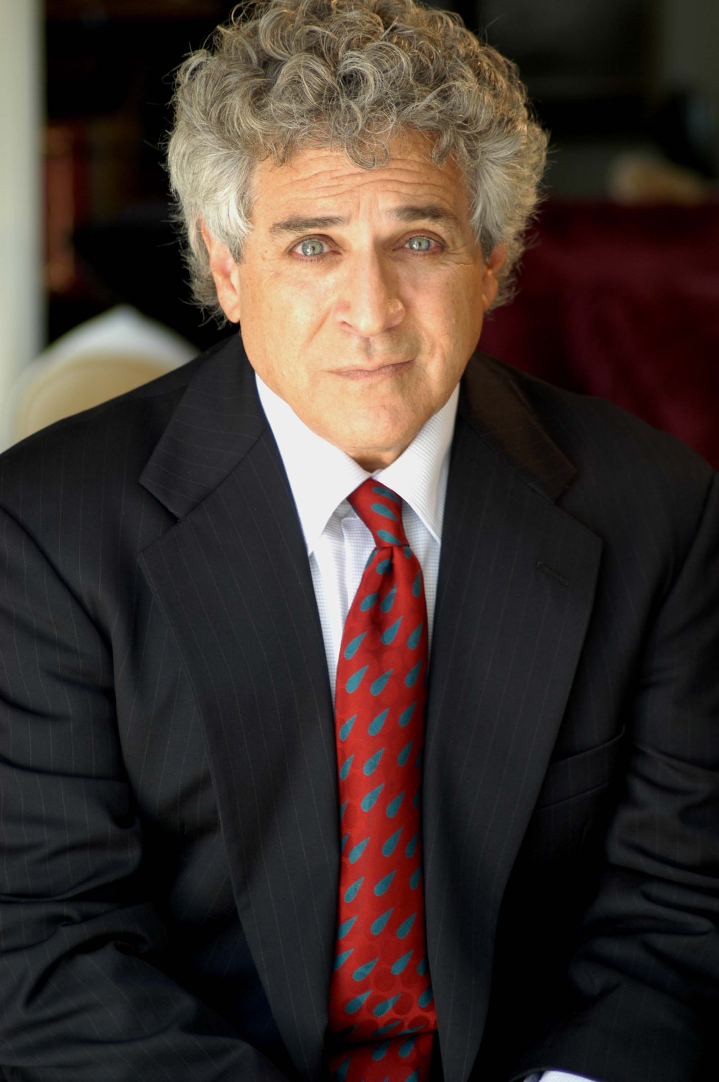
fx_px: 5492
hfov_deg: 7.5
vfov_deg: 11.2
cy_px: 541
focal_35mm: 183
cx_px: 360
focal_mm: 122
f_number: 4.2
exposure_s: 1/60
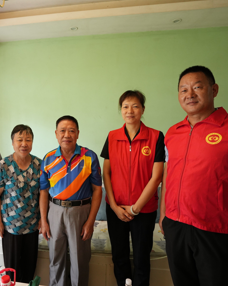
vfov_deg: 70.3
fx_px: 202
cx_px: 56
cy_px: 143
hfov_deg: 55.9
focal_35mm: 24
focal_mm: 17
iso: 1600
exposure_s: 1/100
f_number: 4
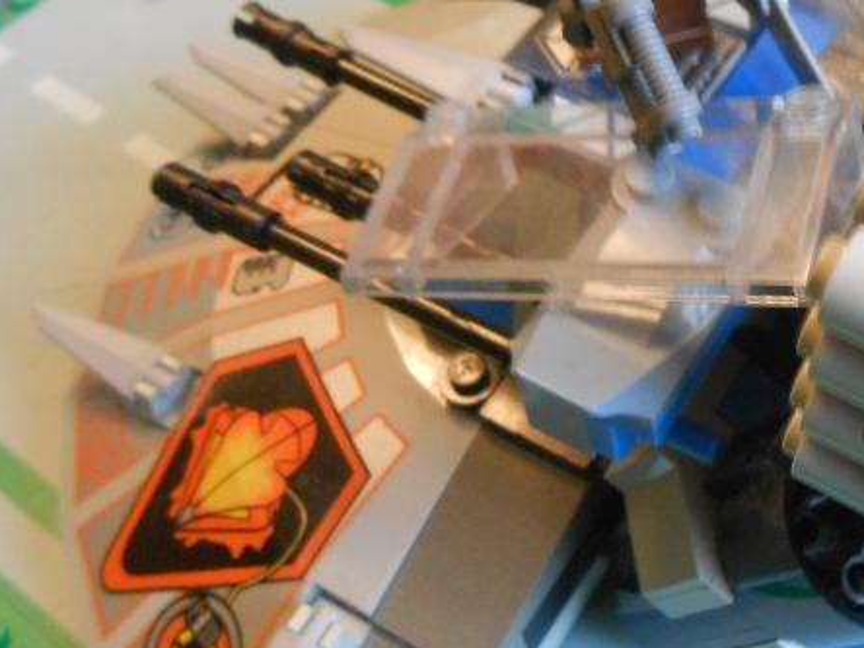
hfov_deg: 34.0
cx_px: 743
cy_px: 148
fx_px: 1348
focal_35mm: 54
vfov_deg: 26.6
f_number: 3.8
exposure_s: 1/3
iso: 400
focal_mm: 5.3
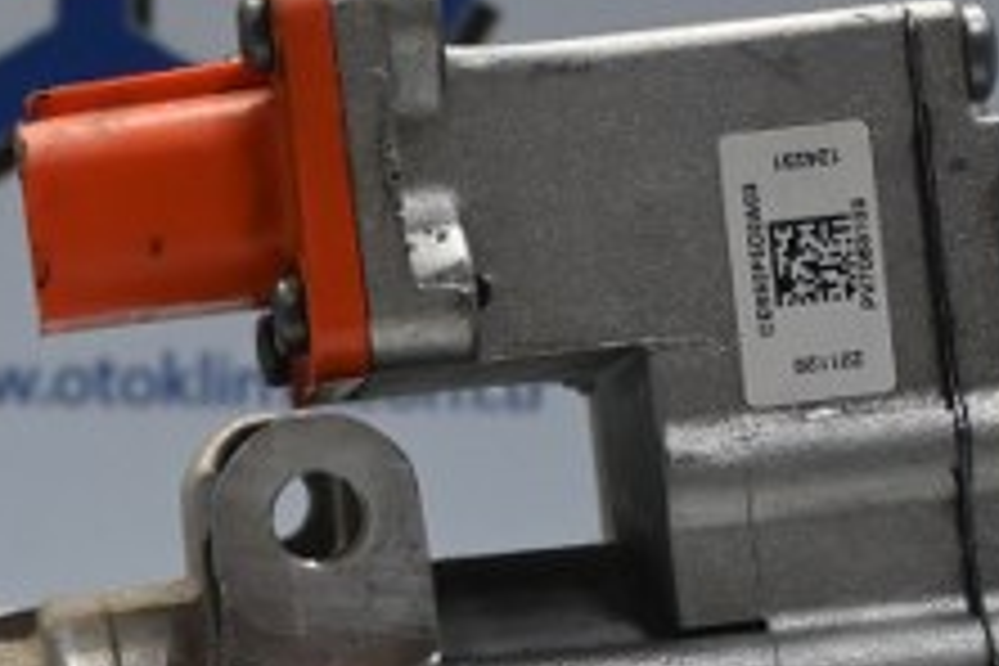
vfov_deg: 9.0
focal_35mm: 149
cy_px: 983
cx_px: 22
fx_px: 4132
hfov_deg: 13.6
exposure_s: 1/125
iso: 1100
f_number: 4.5
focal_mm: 27.5
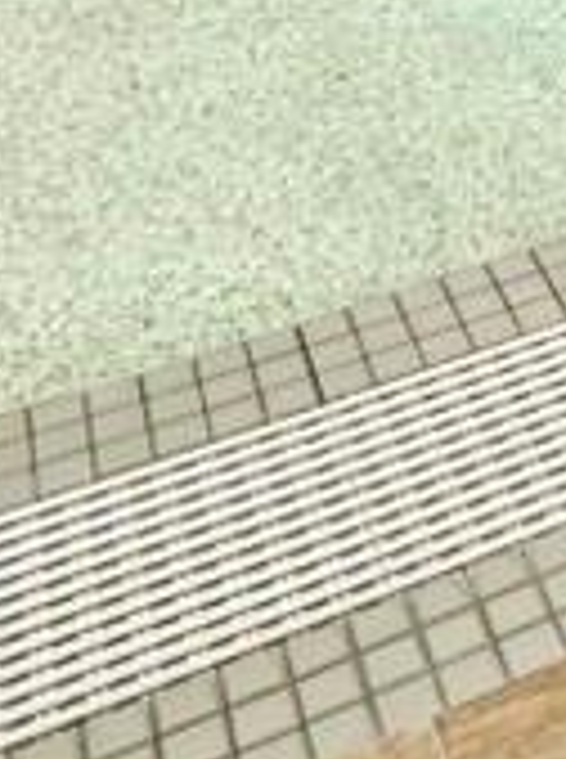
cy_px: -808
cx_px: 1078
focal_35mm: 85
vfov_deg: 16.6
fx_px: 1860
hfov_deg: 14.7
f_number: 2.2
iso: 40
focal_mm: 2.22
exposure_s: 1/4630
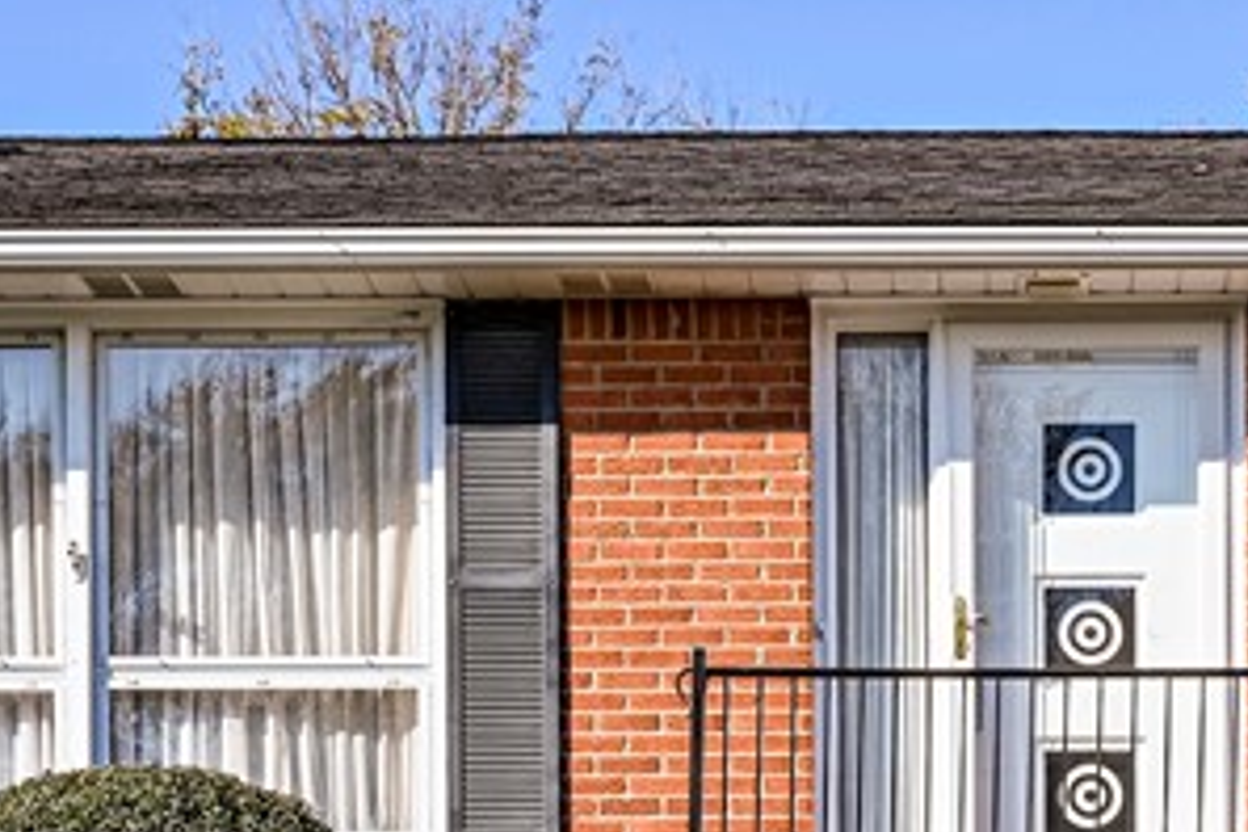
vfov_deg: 12.5
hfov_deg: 18.9
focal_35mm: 106
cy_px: 1078
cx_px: 1158
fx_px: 3674
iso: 100
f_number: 8
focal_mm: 29
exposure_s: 1/200
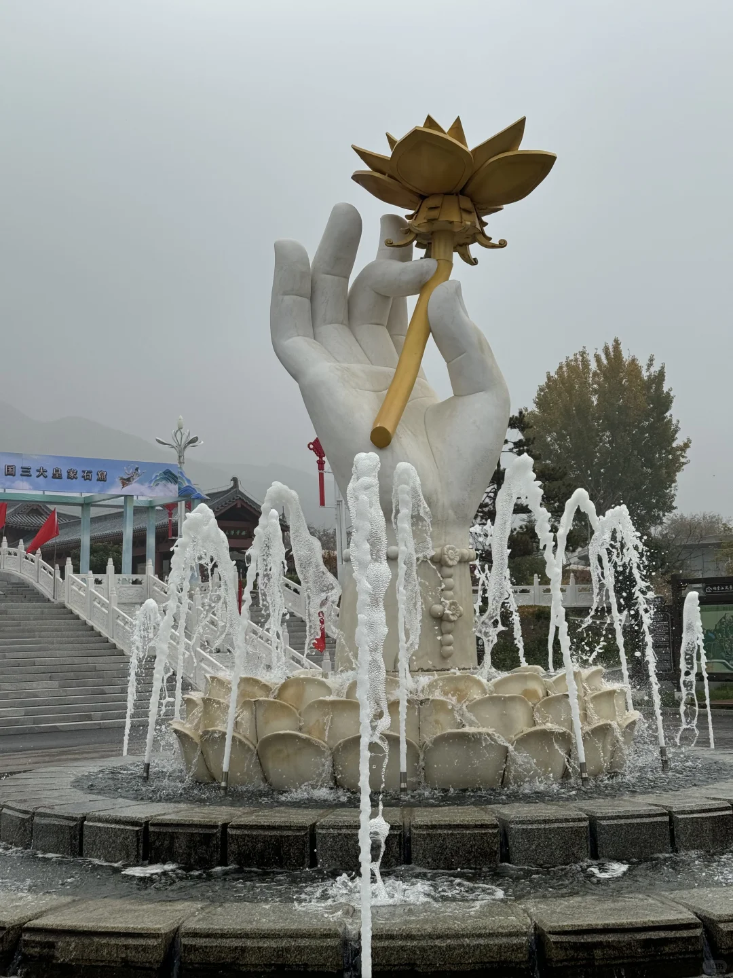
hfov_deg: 30.3
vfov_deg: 39.7
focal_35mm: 48
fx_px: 1355
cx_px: 366
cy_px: 489
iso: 64
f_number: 1.78
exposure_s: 1/4608
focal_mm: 6.76
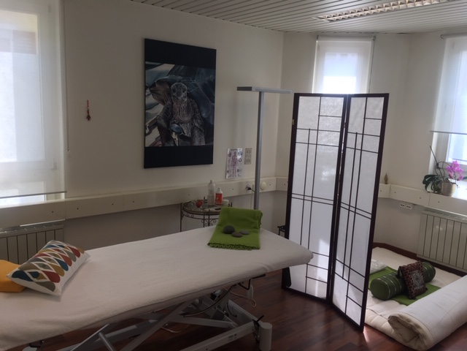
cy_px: 176
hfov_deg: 61.7
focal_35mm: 29
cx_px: 234
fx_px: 391
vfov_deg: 48.2
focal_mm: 4.15
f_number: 2.2
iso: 25
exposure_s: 1/100
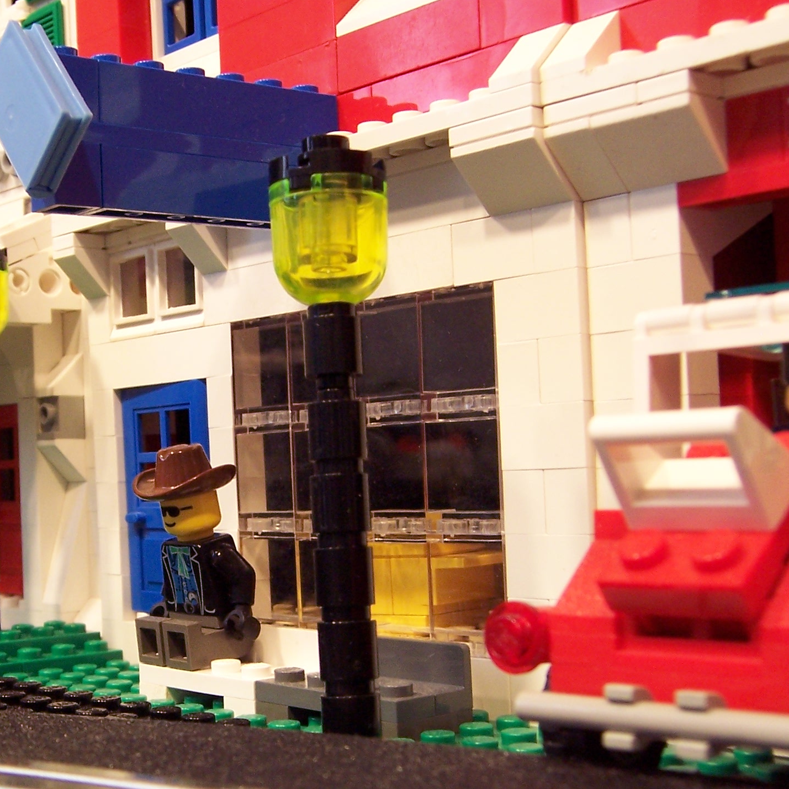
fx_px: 1470
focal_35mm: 57
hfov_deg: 29.5
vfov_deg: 30.0
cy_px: 470
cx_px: 176
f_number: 4
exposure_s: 1/10
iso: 140
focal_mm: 6.7
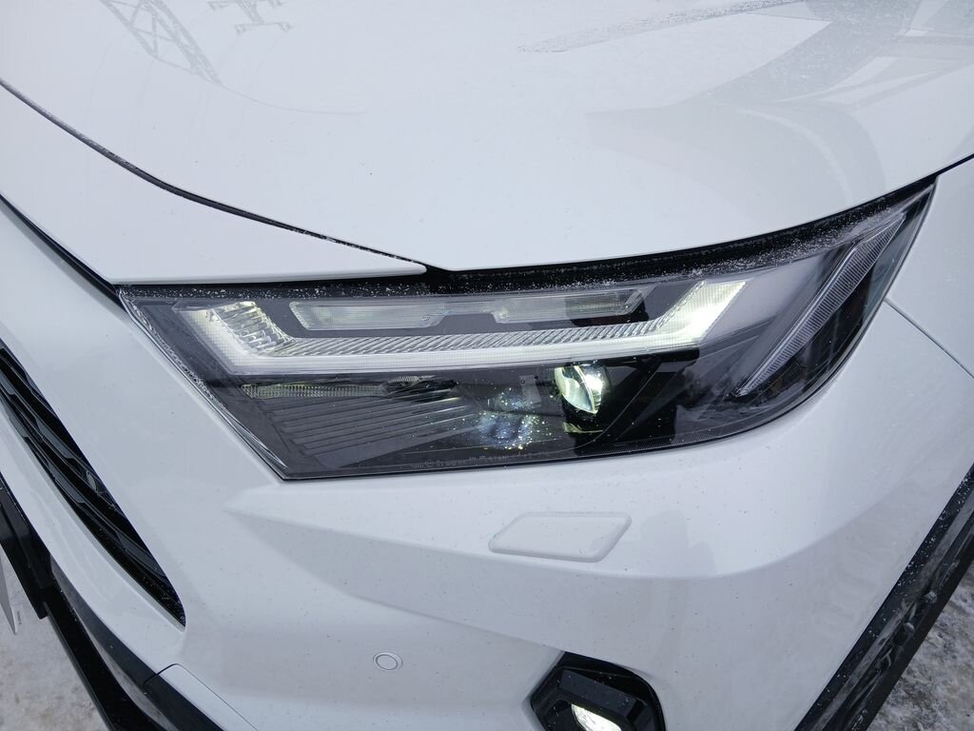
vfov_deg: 53.1
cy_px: 366
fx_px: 732
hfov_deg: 67.3
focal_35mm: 26
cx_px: 487
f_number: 1.8
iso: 20
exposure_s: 1/135
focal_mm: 3.98
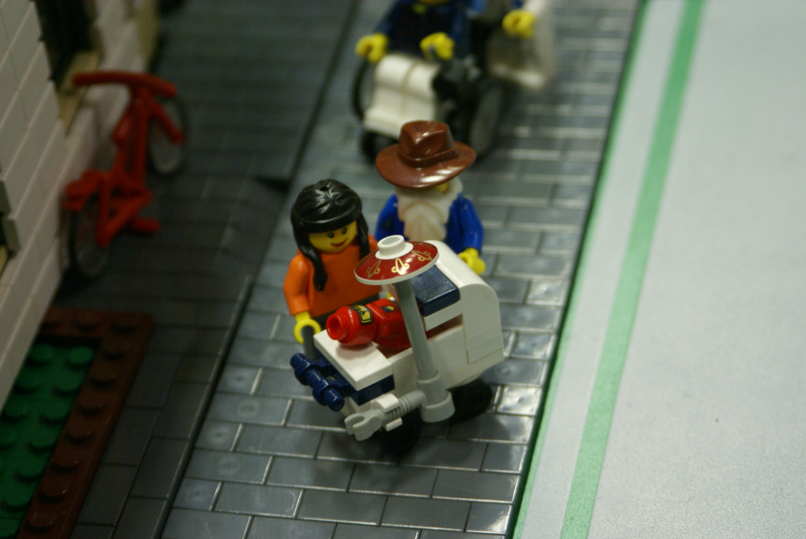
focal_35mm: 158
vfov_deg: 8.7
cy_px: 270
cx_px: 403
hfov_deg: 13.0
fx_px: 3529
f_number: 5.6
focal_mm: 105
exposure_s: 1/20
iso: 400
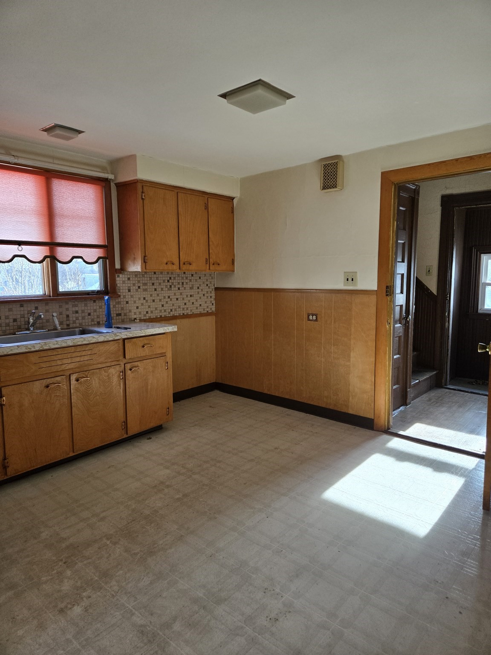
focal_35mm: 23
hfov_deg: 58.9
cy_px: 328
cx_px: 246
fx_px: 435
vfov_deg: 73.9
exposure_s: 1/508
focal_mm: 5.4
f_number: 1.8
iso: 160
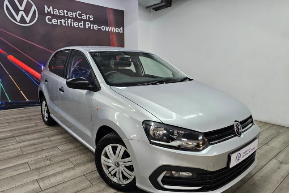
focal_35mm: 24
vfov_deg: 53.1
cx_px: 144
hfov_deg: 73.7
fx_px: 193
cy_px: 103
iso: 250
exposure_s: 1/100
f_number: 1.7
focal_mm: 6.3
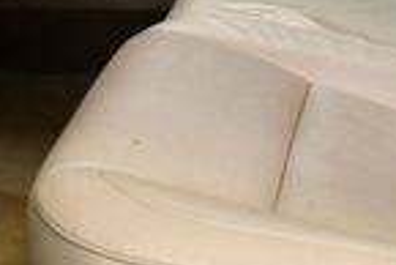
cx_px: 85
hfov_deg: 12.9
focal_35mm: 159
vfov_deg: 8.3
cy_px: -221
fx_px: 1751
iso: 1000
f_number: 3.5
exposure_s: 1/125
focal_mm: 18
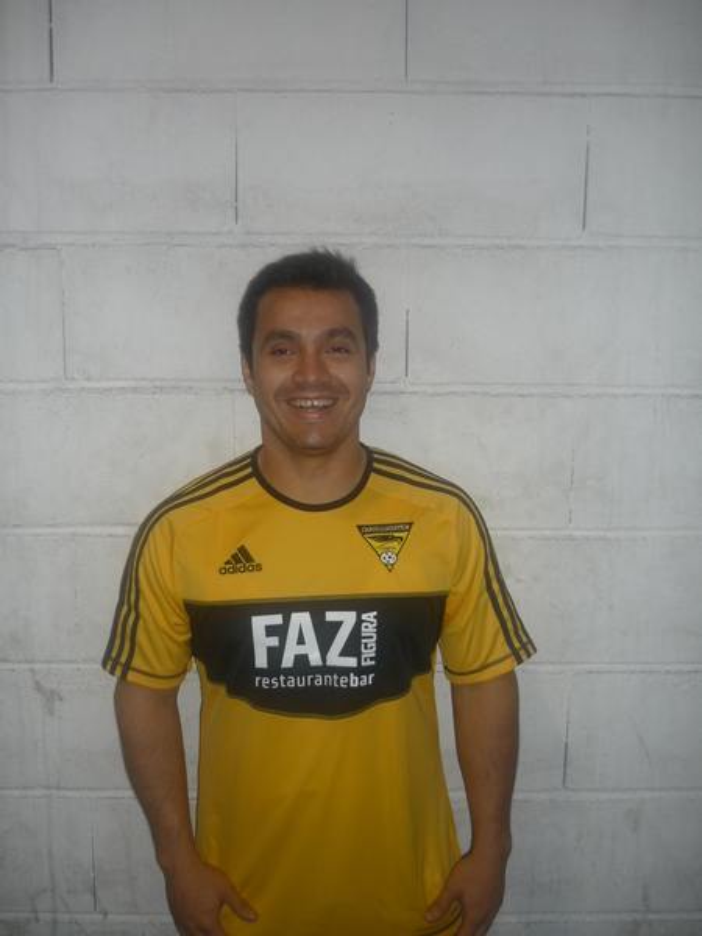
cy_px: 468
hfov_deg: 42.9
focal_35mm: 33
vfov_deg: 55.4
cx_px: 351
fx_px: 892
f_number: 2.8
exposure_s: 1/30
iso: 100
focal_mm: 5.5
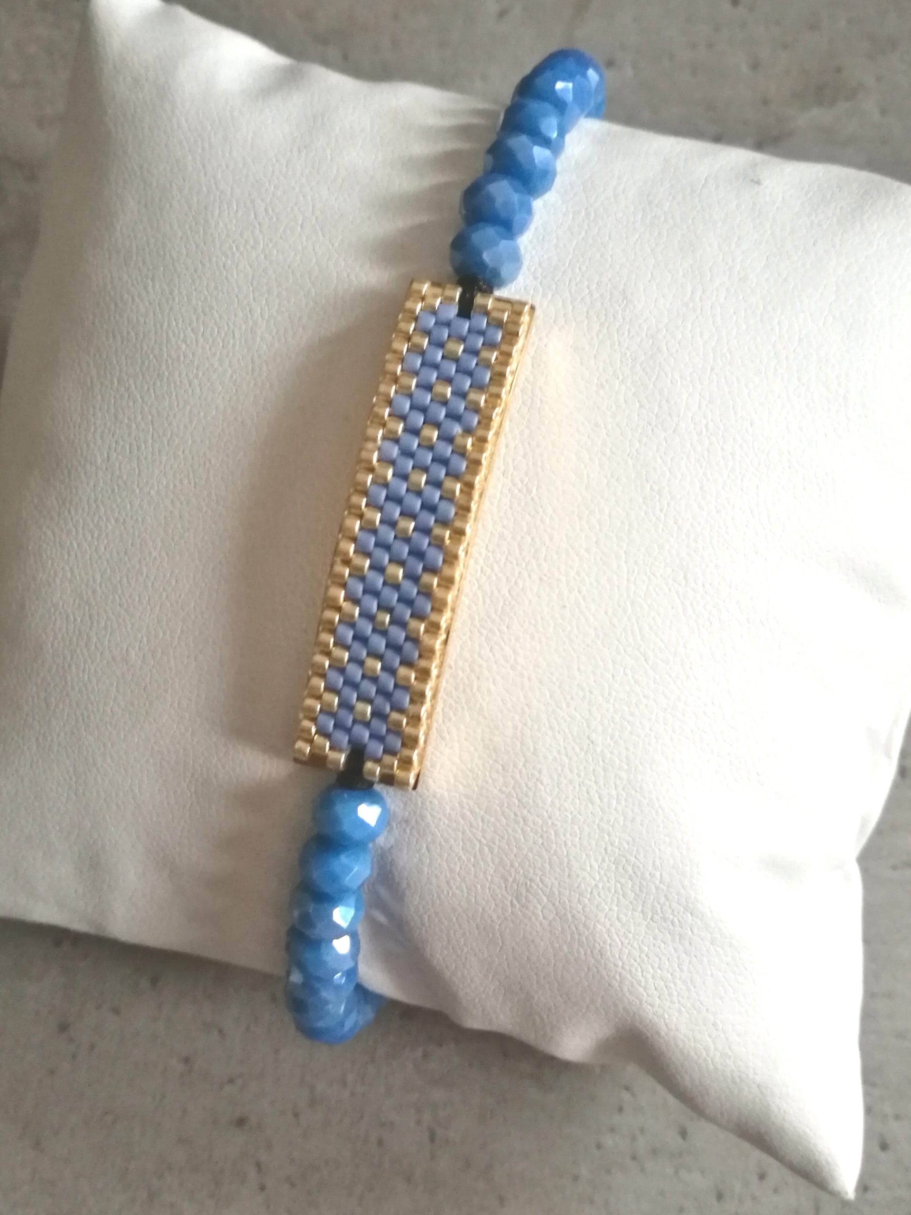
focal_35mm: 41
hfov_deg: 35.1
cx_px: 456
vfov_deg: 45.8
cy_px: 608
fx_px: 1439
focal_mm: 4.5
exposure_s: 1/17.1
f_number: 2.2
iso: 640
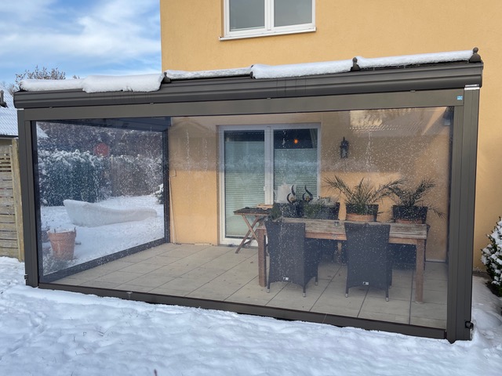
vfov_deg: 53.1
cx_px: 251
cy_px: 188
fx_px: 377
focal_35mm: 26
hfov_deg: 67.3
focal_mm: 5.1
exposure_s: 1/1238
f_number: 1.6
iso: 32
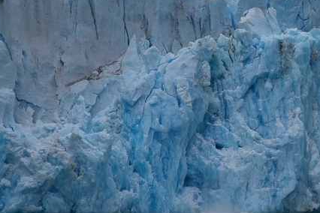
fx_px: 3209
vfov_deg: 3.8
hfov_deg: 5.7
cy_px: 27
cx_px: 361
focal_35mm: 361
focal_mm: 120
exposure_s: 1/250
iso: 100
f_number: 5
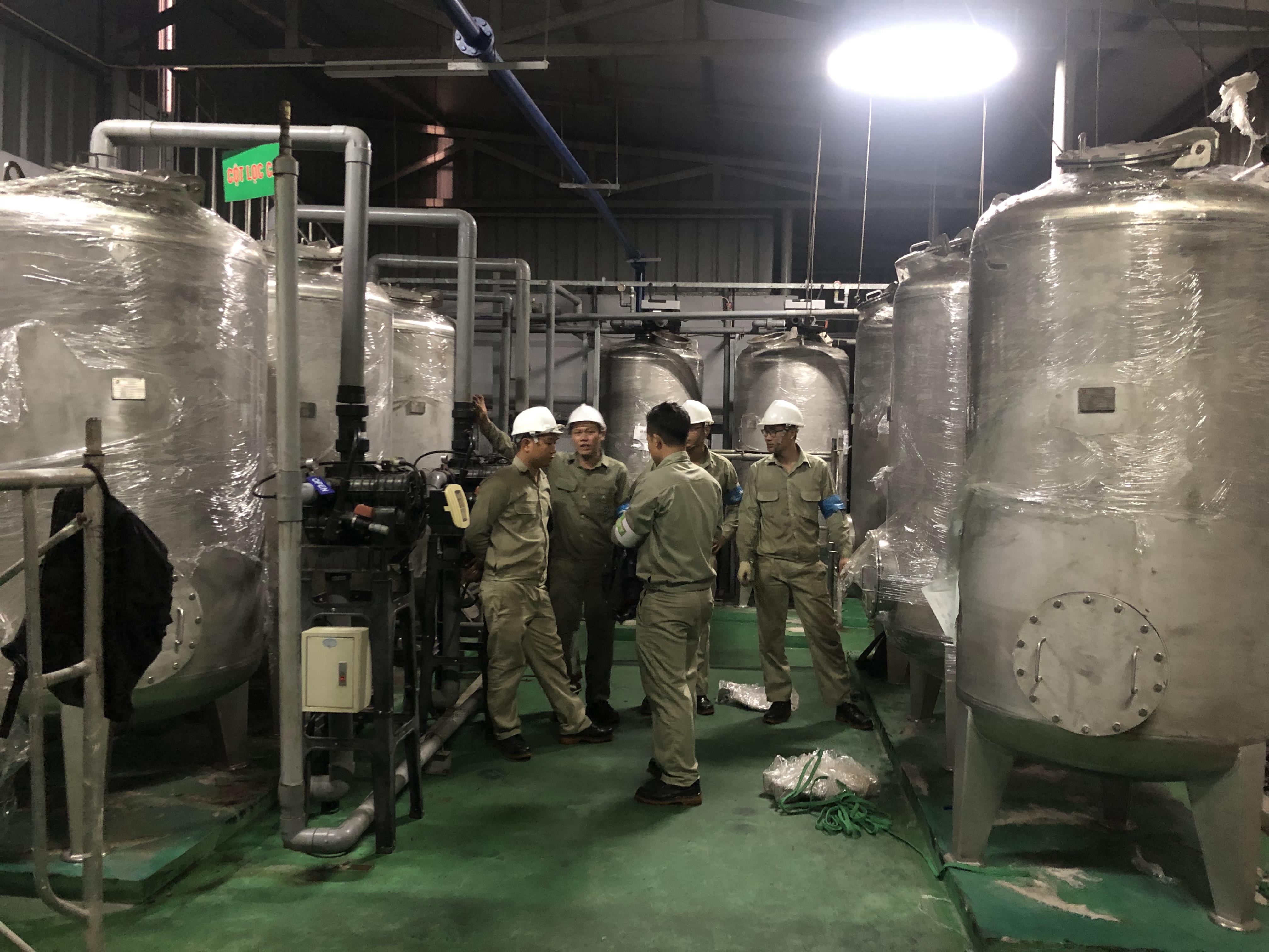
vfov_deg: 49.7
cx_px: 634
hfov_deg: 63.4
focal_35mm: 28
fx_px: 1026
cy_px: 476
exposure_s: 1/4
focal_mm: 4
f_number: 1.8
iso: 100
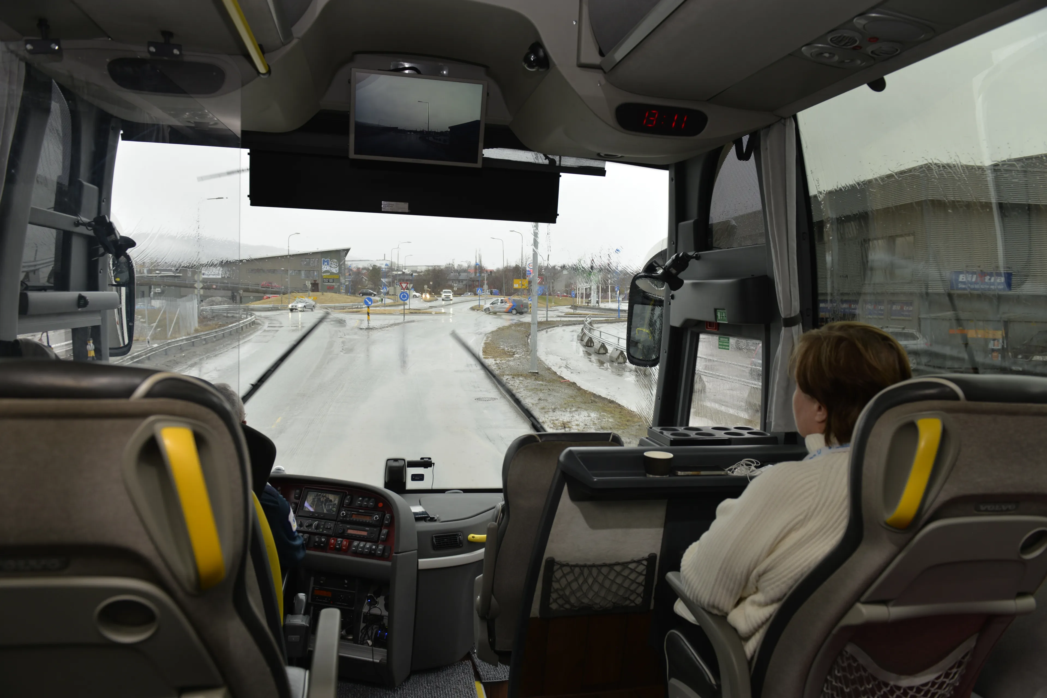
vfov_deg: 53.1
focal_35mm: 24
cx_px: 524
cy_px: 349
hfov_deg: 73.7
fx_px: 698
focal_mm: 24
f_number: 5
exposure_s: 1/100
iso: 200
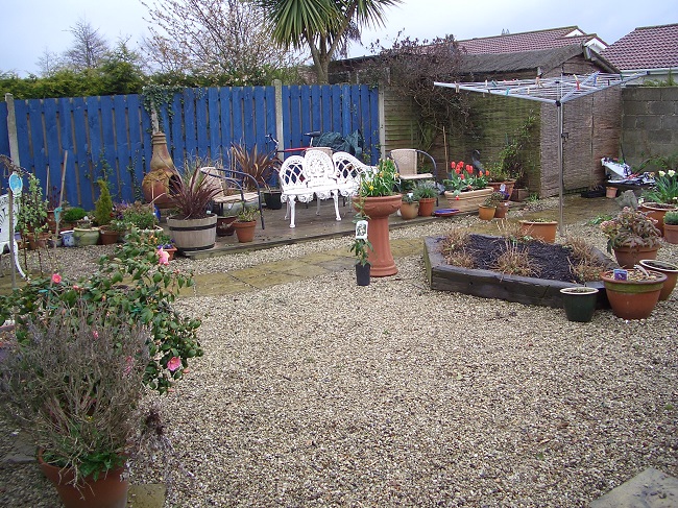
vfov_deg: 40.7
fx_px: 685
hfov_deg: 52.6
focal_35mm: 35
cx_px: 339
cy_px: 254
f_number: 2.6
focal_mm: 5.8
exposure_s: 1/400
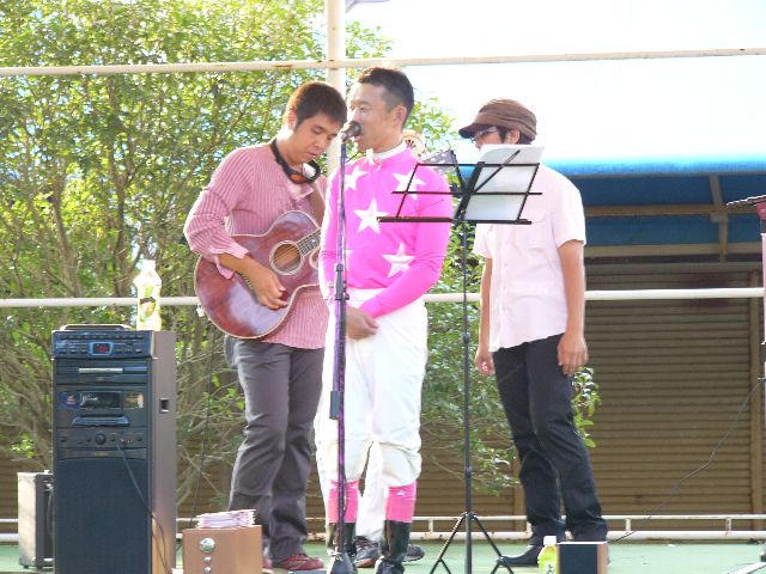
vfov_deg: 9.1
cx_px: 383
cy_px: 287
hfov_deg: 12.0
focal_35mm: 164
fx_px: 3629
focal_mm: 27.2
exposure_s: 1/25
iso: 50
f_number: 2.8
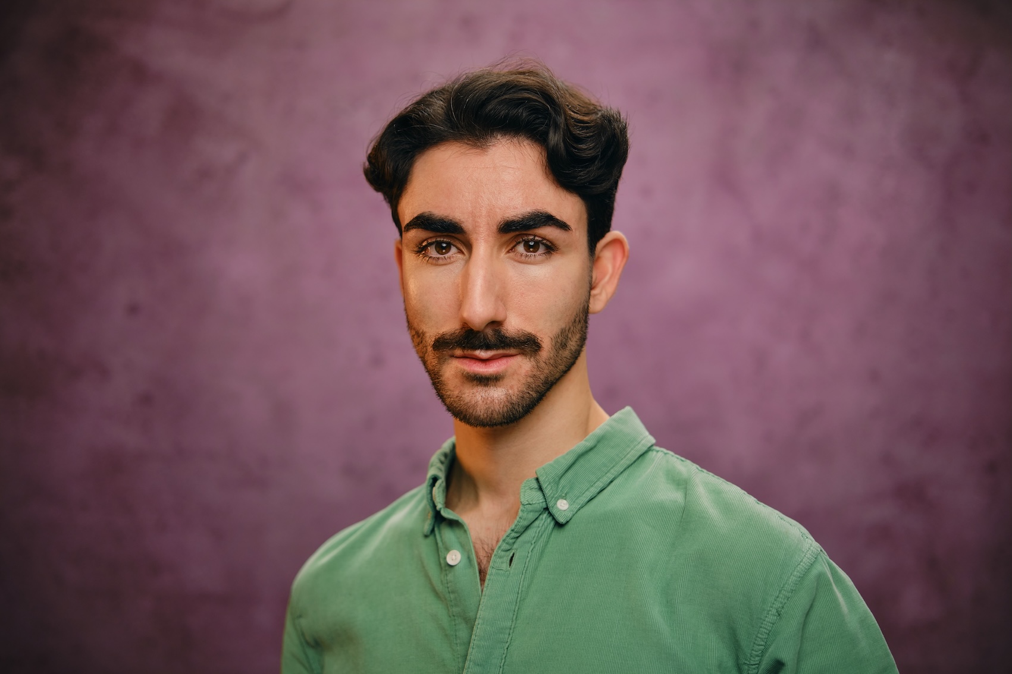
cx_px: 506
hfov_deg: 39.6
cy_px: 337
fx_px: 1405
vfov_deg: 27.0
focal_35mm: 50
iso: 250
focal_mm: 33
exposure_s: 1/320
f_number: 1.6
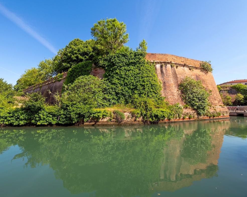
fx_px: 117
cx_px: 98
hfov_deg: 91.9
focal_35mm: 16
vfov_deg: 80.4
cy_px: 98
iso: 100
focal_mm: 14
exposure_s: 1/250
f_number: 8
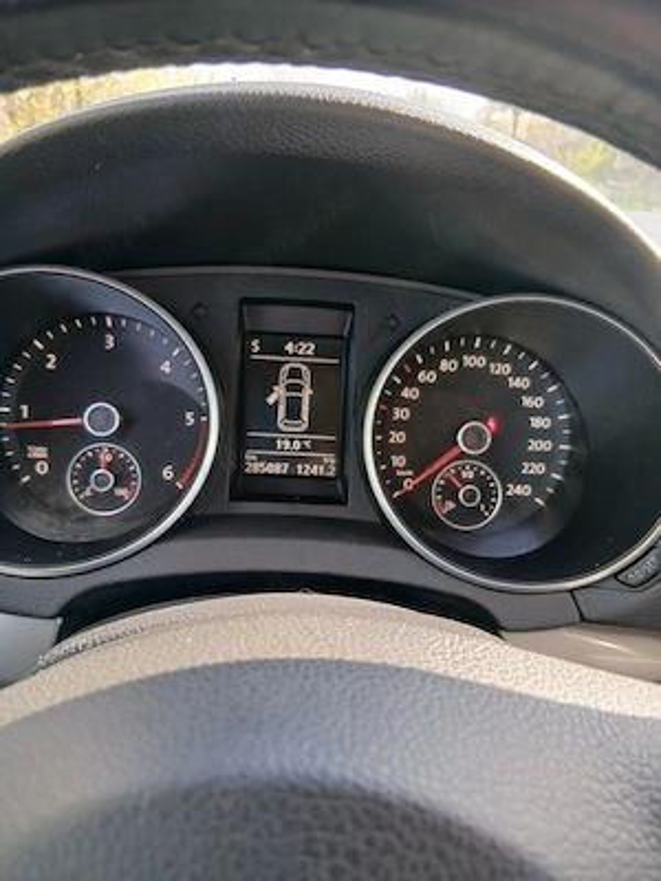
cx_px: 330
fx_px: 662
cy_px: 440
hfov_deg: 53.1
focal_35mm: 26
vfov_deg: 67.3
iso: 64
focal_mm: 3.98
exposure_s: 1/50.3
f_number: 1.8
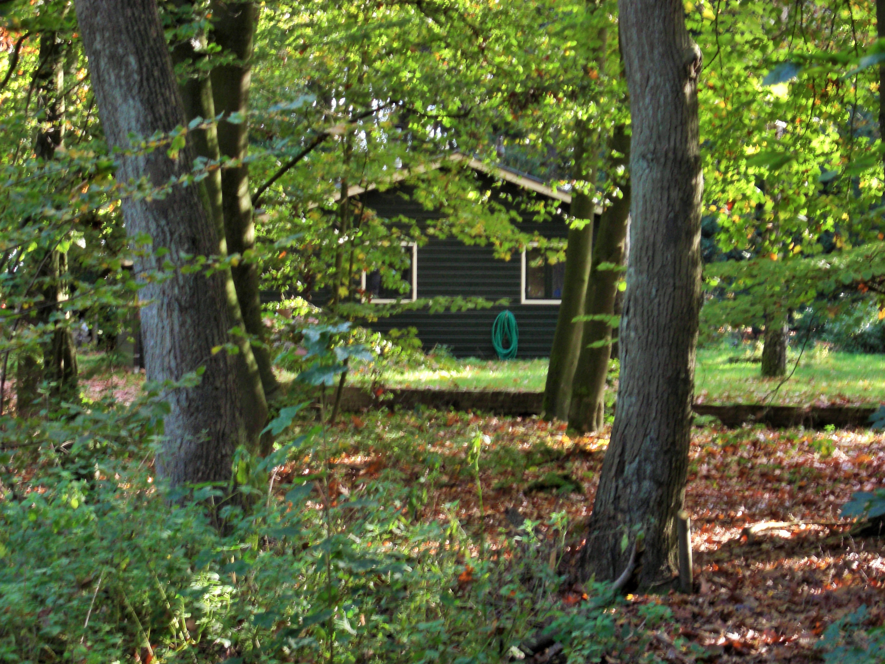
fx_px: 2915
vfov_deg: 13.0
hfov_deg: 17.3
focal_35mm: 114
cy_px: 332
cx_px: 442
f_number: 5.1
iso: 200
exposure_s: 1/30
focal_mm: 23.7
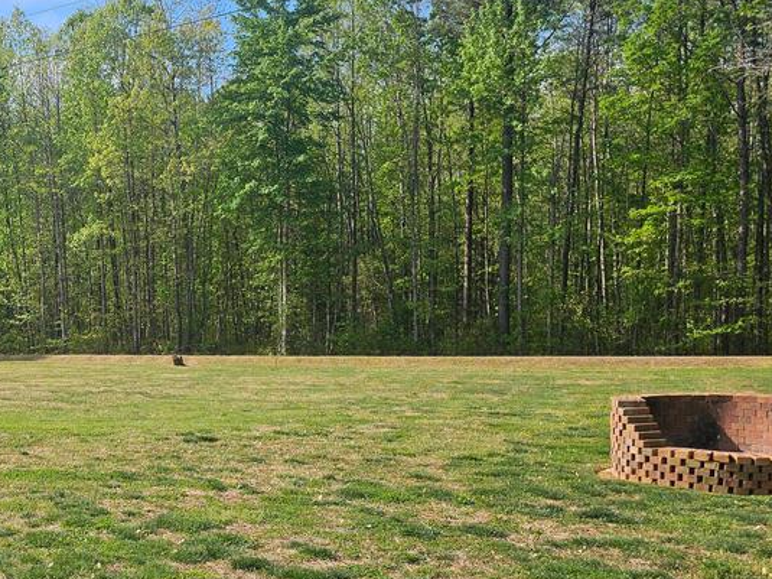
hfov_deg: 39.9
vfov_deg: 32.6
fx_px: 981
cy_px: 380
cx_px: 82
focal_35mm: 44
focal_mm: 6.3
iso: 10
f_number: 1.7
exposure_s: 1/606
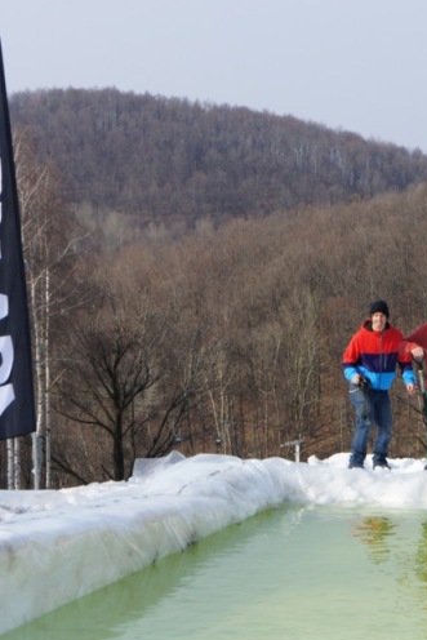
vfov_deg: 16.9
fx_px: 2151
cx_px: 413
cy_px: 331
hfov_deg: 11.2
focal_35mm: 121
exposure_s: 1/160
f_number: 13
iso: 200
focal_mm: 50
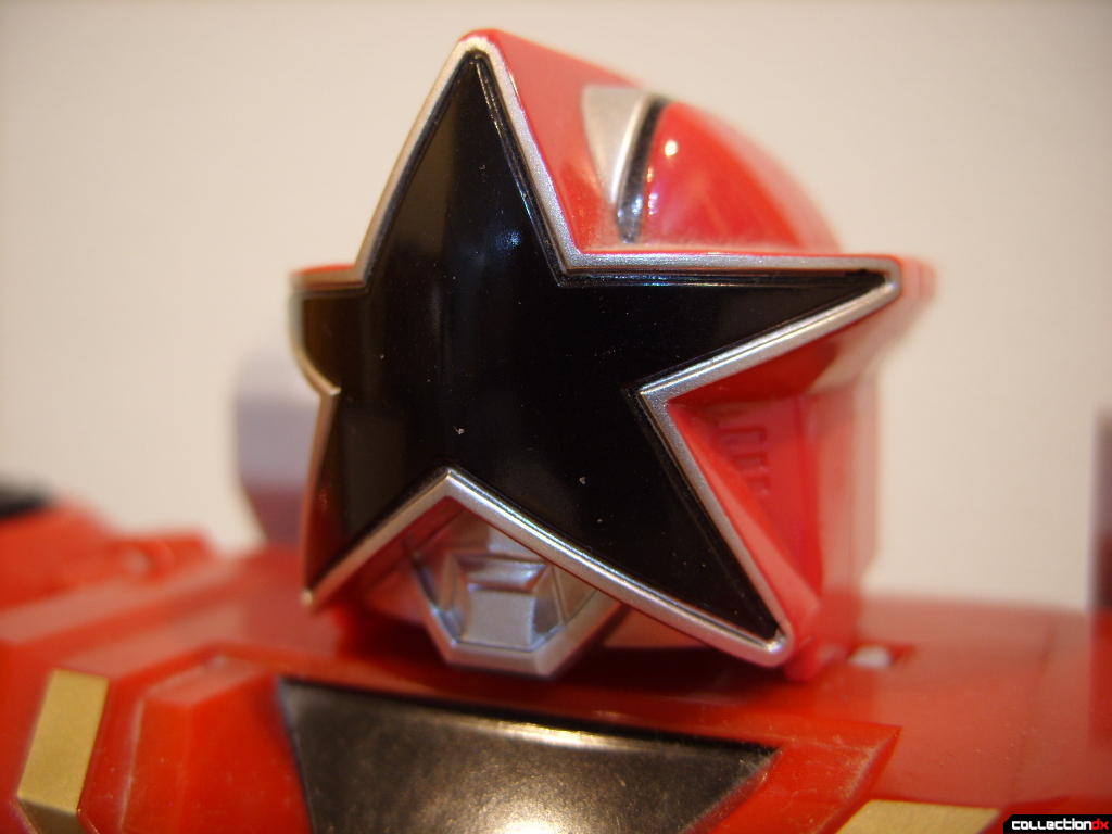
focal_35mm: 38
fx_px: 1221
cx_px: 556
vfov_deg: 37.7
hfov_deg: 49.0
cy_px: 417
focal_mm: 7.8
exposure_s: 1/1.5
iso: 50
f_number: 2.8
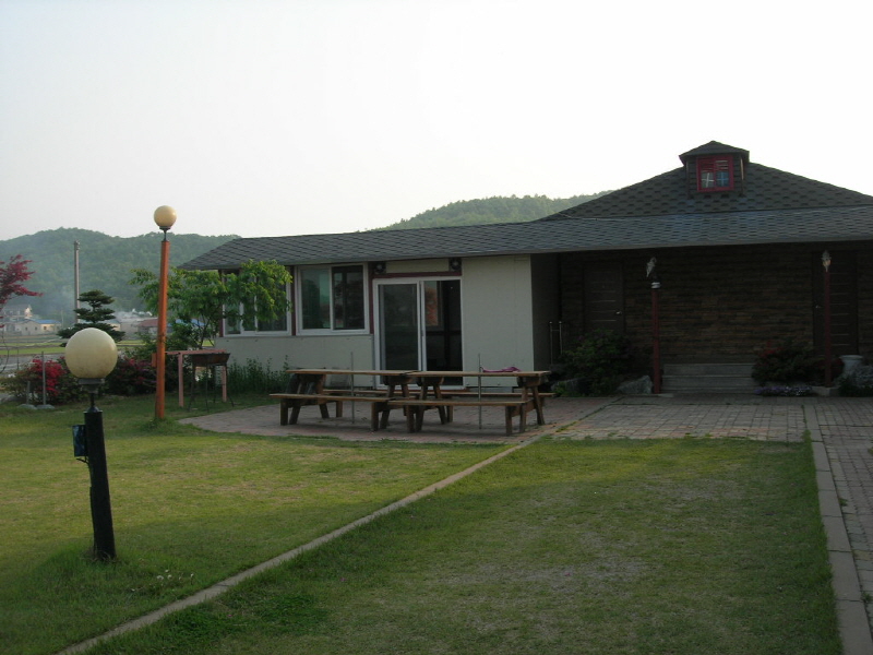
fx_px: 958
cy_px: 328
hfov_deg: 49.0
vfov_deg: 37.7
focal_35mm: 38
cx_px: 436
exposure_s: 1/264
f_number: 4.8
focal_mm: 7.8
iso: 64
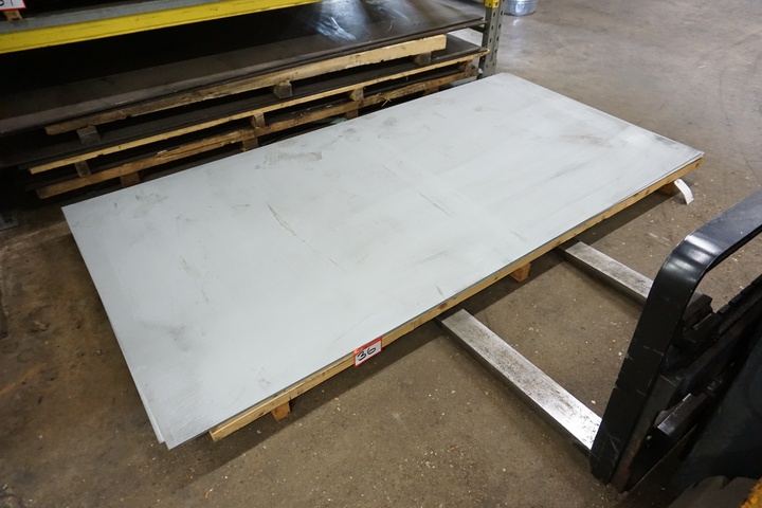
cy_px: 254
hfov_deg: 73.7
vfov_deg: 53.1
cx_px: 381
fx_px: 508
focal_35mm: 24
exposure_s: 1/80
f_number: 3.5
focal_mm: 16
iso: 3200
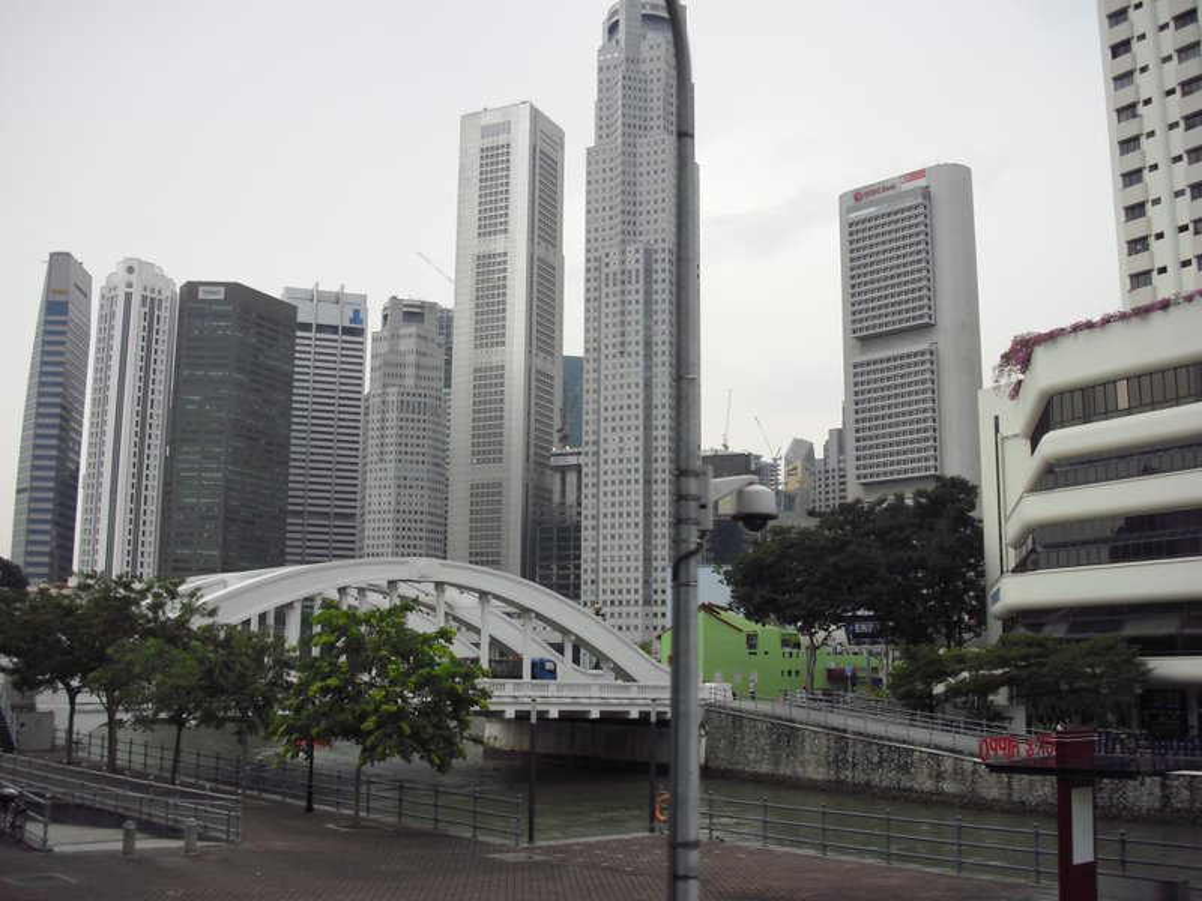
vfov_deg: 37.7
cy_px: 450
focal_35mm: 38
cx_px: 601
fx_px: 1320
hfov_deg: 49.0
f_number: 2.8
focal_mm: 6.2
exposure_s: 1/250
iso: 100
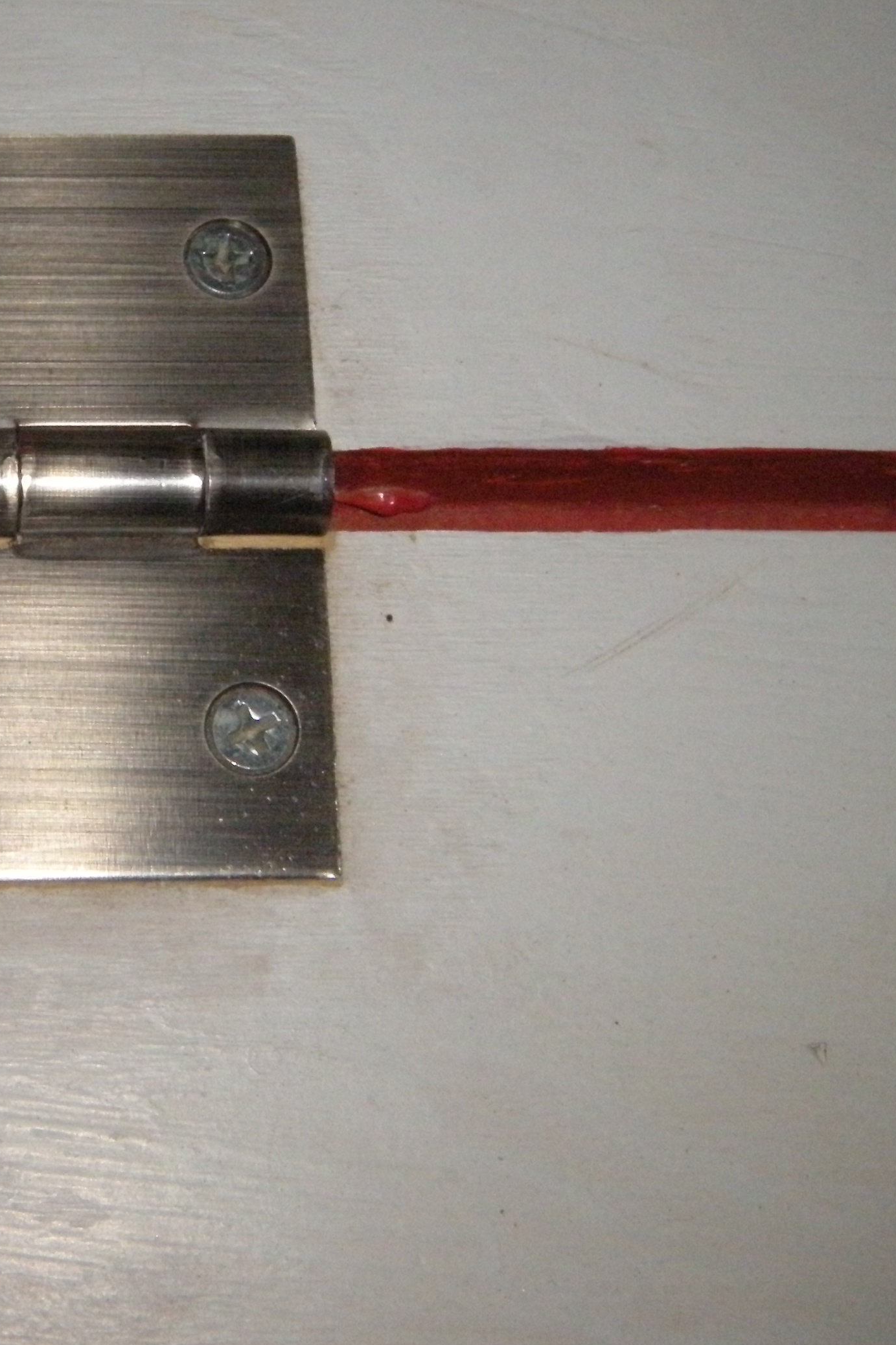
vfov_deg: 31.2
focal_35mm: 64
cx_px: -103
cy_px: 461
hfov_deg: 20.2
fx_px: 2390
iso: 400
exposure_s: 1/60
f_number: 6.4
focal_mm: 5.9
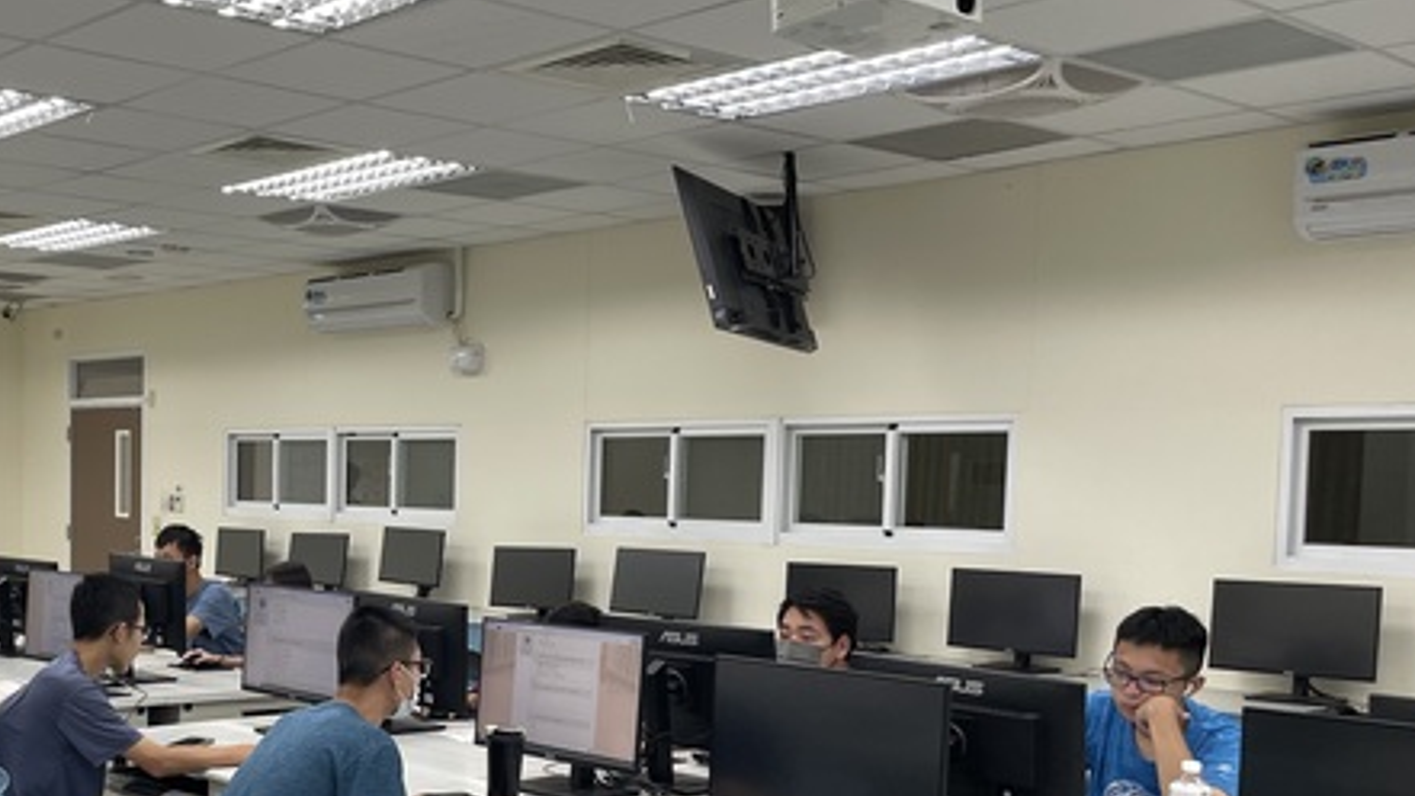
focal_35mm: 45
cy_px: 560
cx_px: 327
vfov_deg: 26.3
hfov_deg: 43.8
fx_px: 1688
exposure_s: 1/120
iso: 64
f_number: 1.6
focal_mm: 4.2
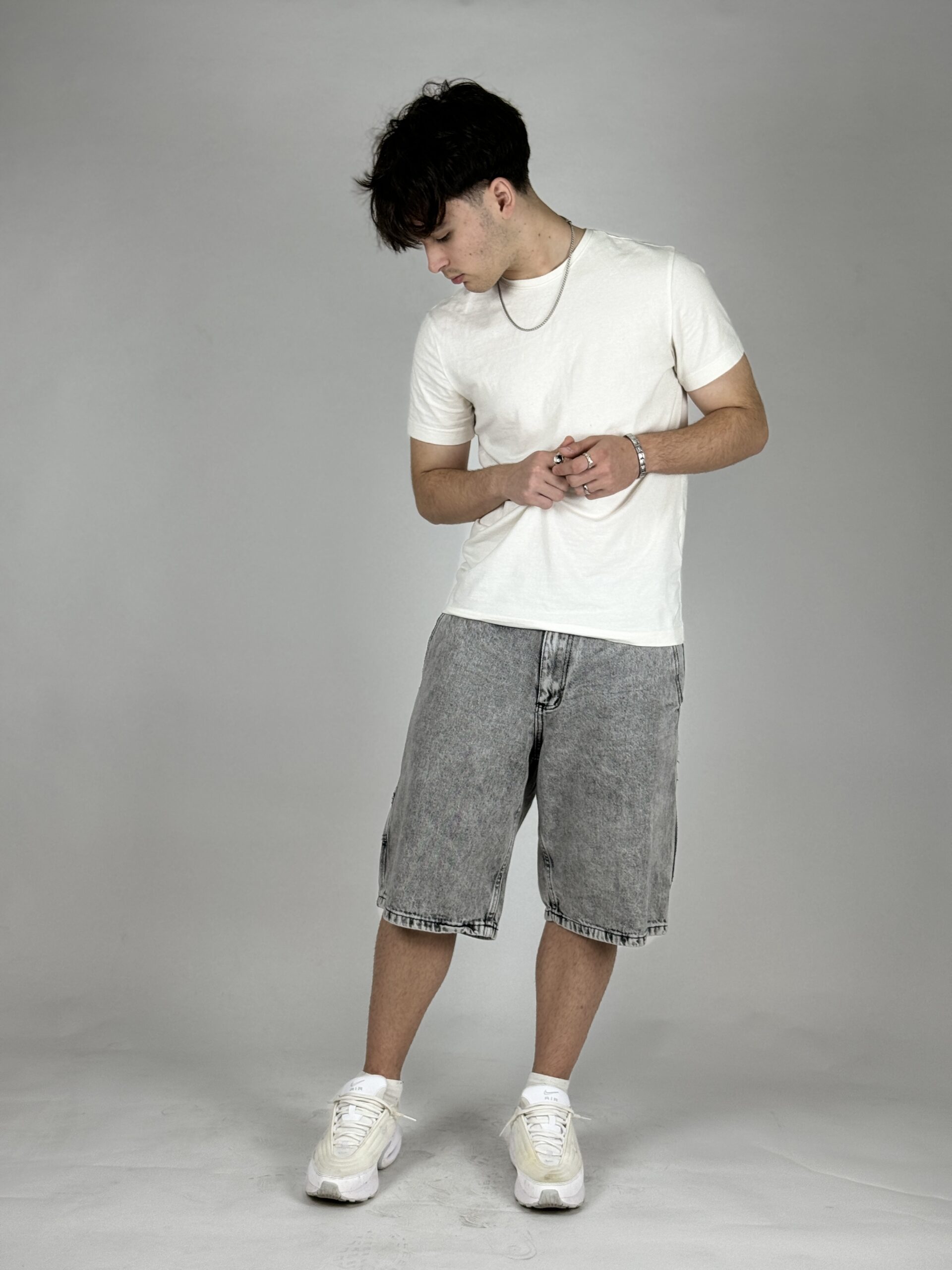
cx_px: 476
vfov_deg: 39.7
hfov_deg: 30.3
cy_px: 635
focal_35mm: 48
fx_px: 1760
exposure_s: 1/100
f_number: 1.78
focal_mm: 6.76
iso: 50
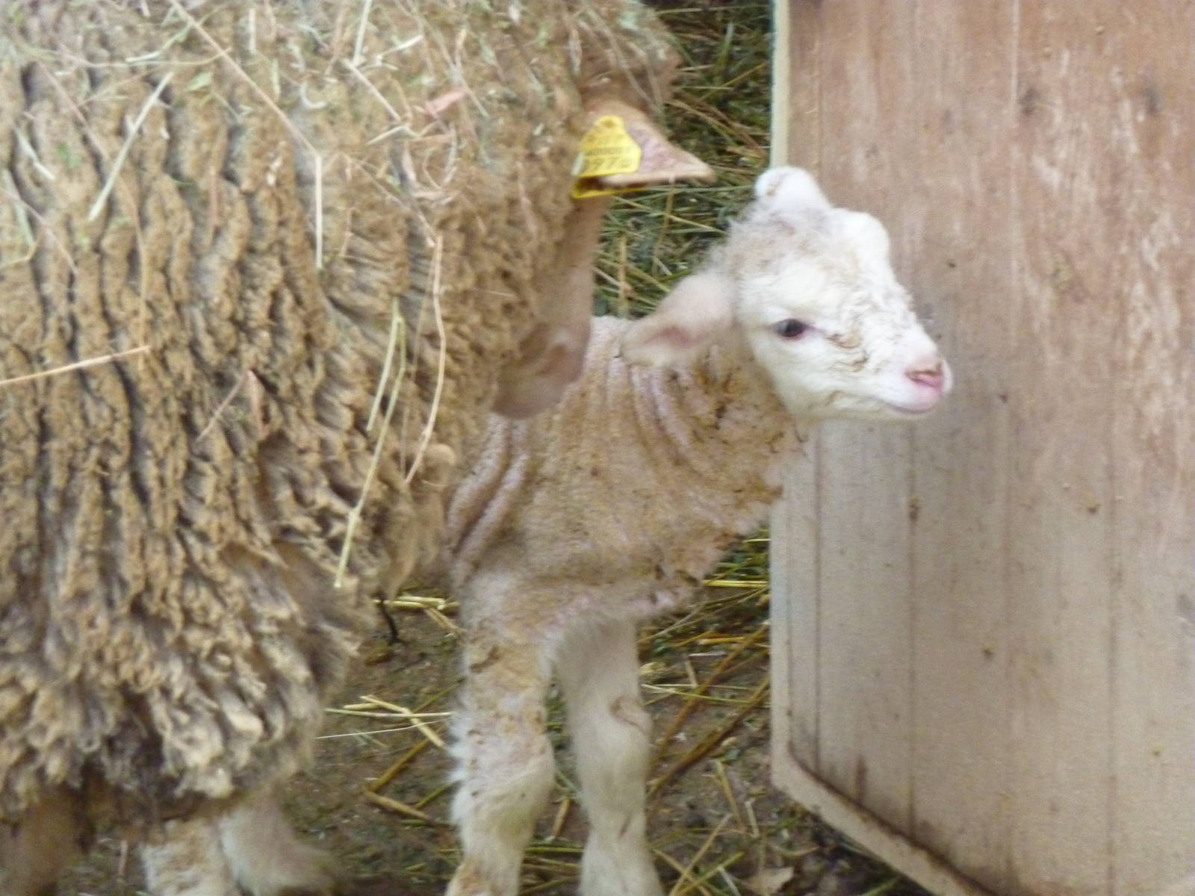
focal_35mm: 300
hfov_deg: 6.6
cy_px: 448
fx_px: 10356
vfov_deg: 5.0
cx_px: 598
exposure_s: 1/125
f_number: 4.9
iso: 800
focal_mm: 49.2
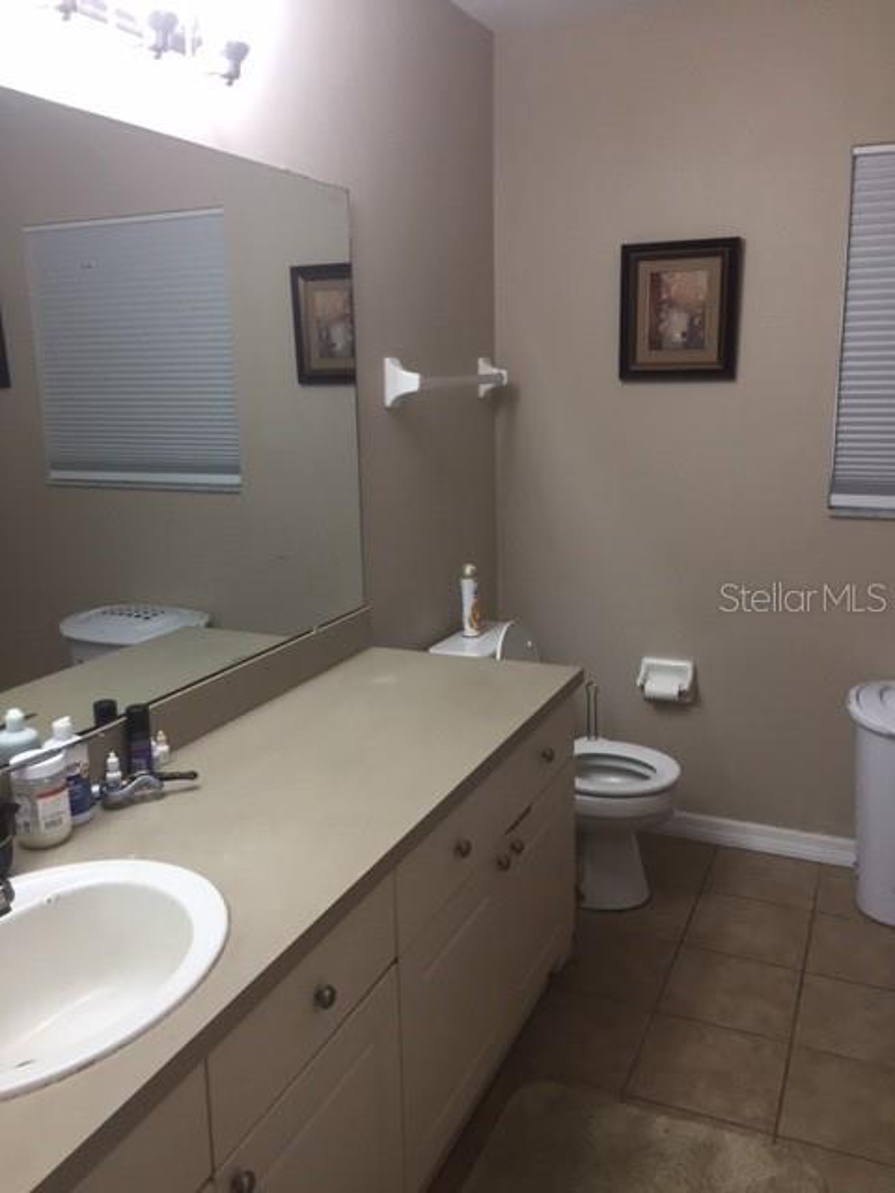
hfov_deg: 48.2
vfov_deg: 61.7
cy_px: 596
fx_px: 1000
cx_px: 448
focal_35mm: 29
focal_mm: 4.15
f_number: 2.2
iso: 64
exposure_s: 1/30
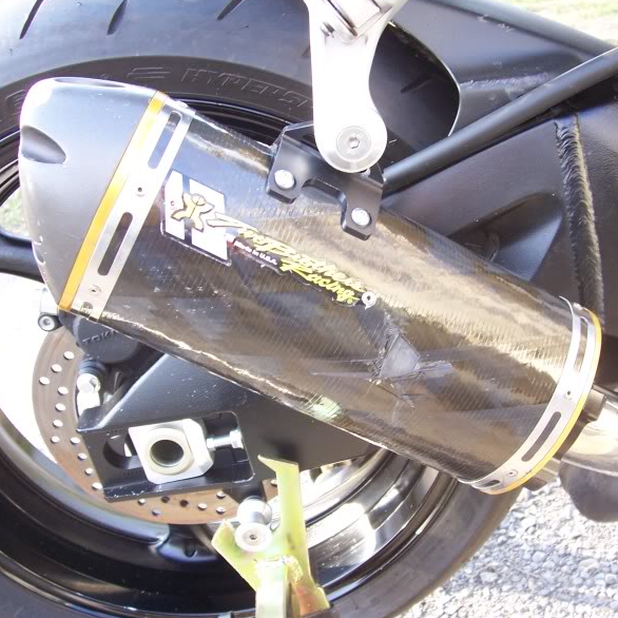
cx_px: 325
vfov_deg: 40.9
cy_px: 305
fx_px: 828
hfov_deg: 40.9
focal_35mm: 41
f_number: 2.7
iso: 80
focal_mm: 5.6
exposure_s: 1/45
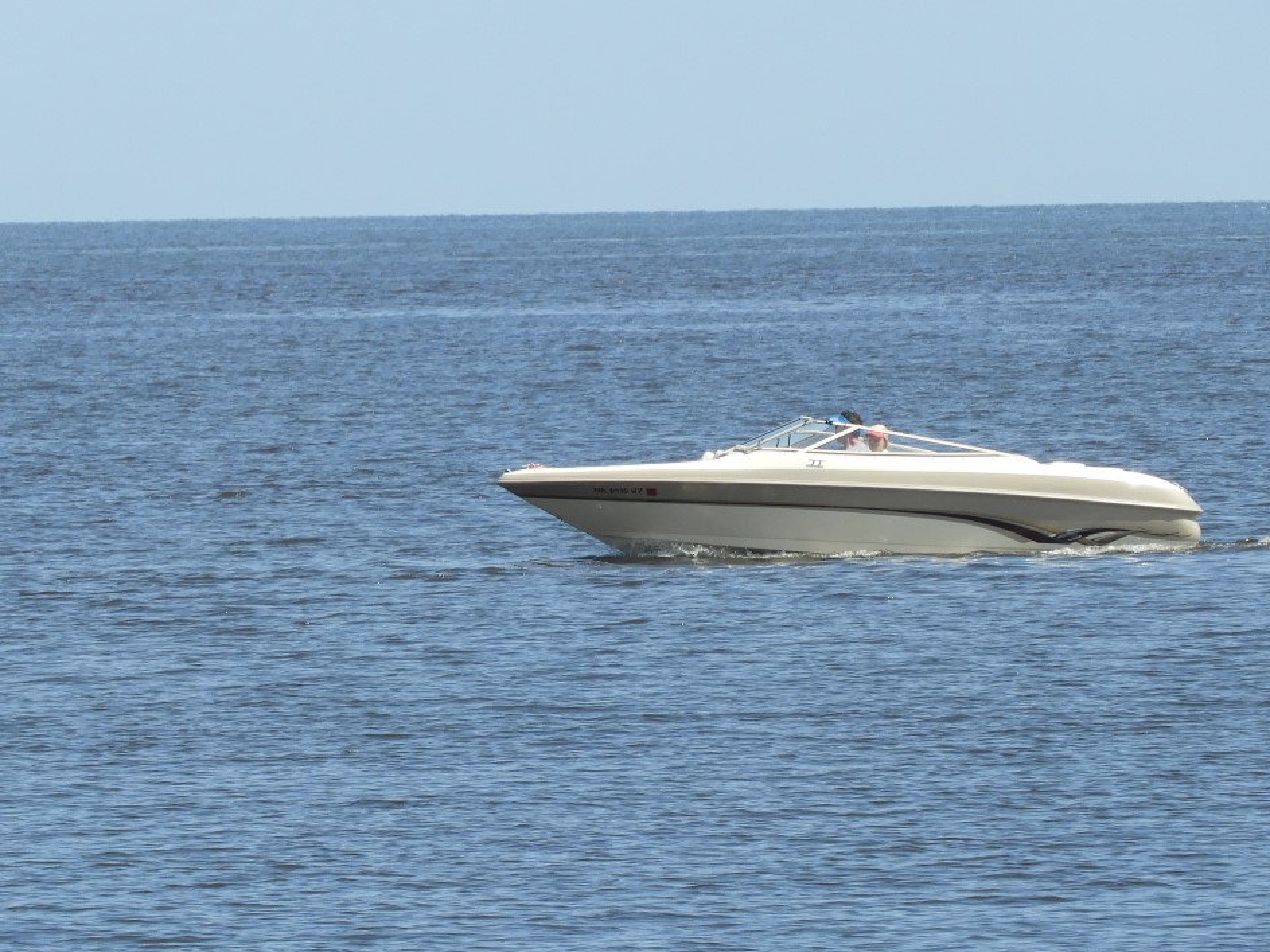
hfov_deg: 2.2
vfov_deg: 1.6
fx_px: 33570
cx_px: 560
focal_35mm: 915
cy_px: 543
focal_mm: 107.5
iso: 100
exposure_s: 1/400
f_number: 5.6
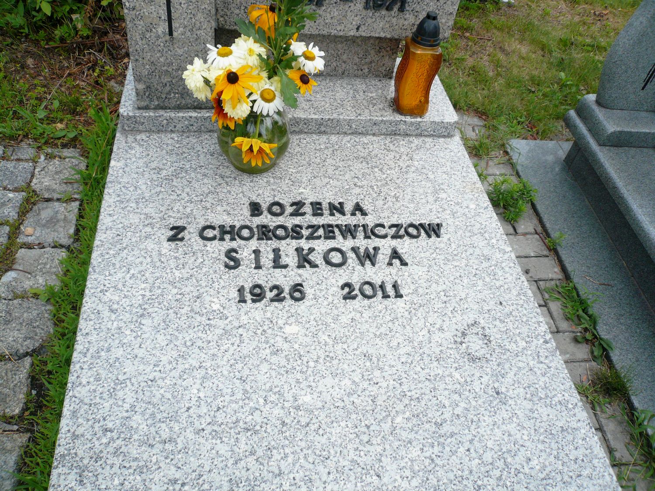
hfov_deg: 63.4
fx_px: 530
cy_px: 246
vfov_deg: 49.7
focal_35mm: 28
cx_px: 328
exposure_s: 1/1000
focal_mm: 4.6
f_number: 2.8
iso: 100
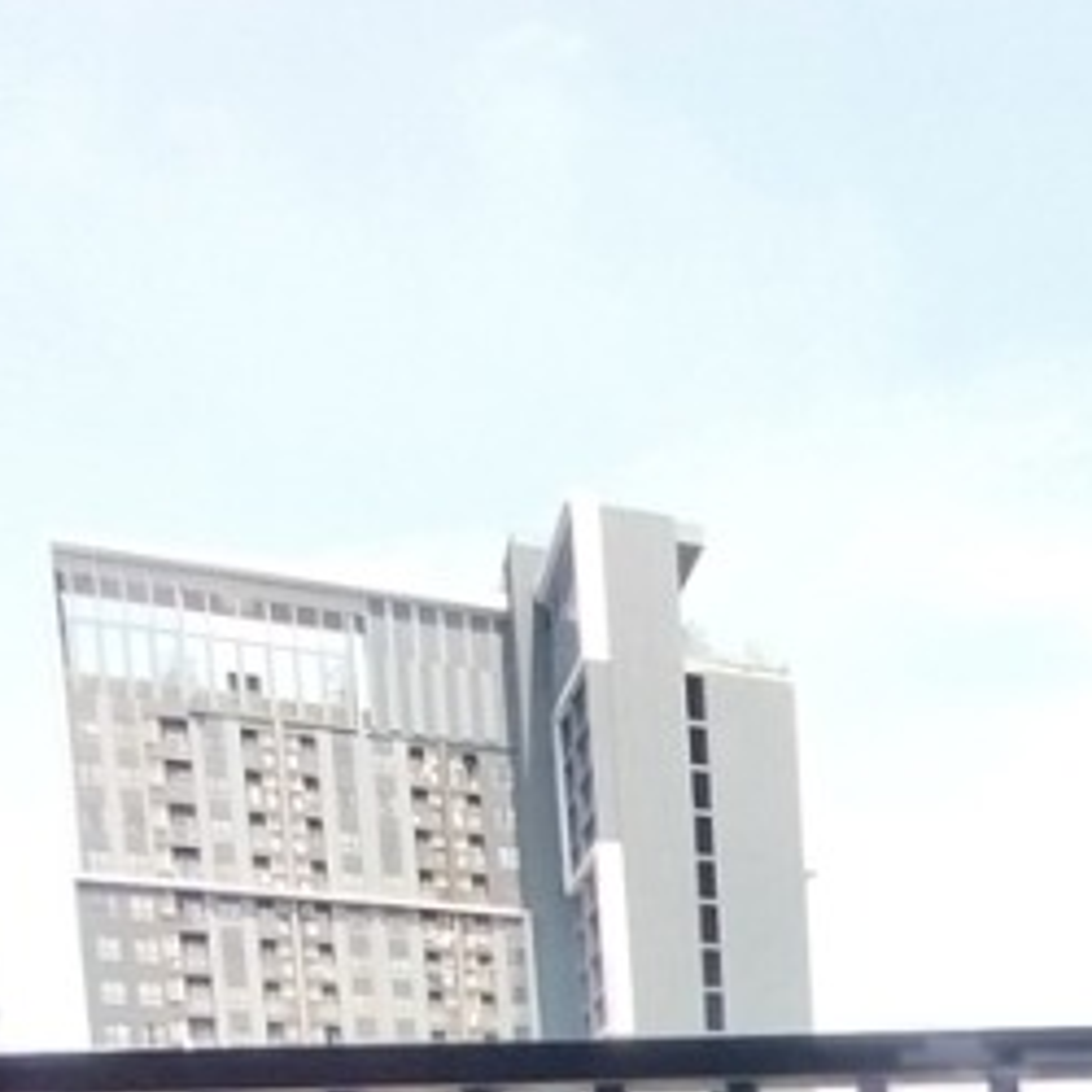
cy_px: 1505
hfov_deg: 32.0
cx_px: 1236
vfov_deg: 28.4
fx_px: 1642
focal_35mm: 46
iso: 80
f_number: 2.2
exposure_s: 1/100
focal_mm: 1.3
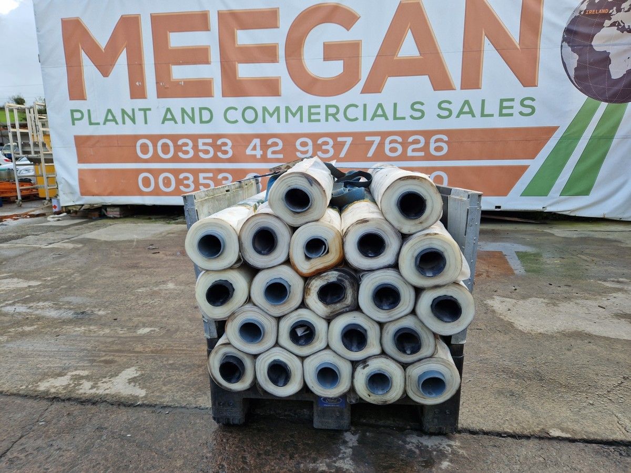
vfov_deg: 58.9
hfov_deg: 73.9
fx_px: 419
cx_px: 316
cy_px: 236
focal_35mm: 23
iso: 50
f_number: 1.8
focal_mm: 5.4
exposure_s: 1/180
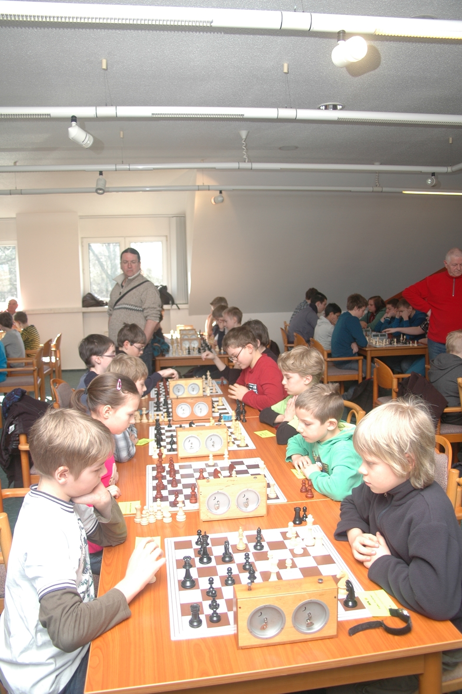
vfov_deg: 67.4
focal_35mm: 27
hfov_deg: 47.9
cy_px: 347
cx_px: 231
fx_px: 521
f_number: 4
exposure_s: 1/60
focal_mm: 18
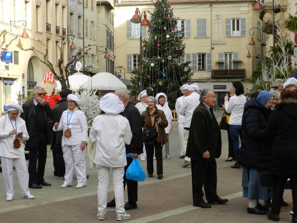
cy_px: 112
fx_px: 652
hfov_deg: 25.7
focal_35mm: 76
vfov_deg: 19.4
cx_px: 148
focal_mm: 13.5
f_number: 4.8
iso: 160
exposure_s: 1/250
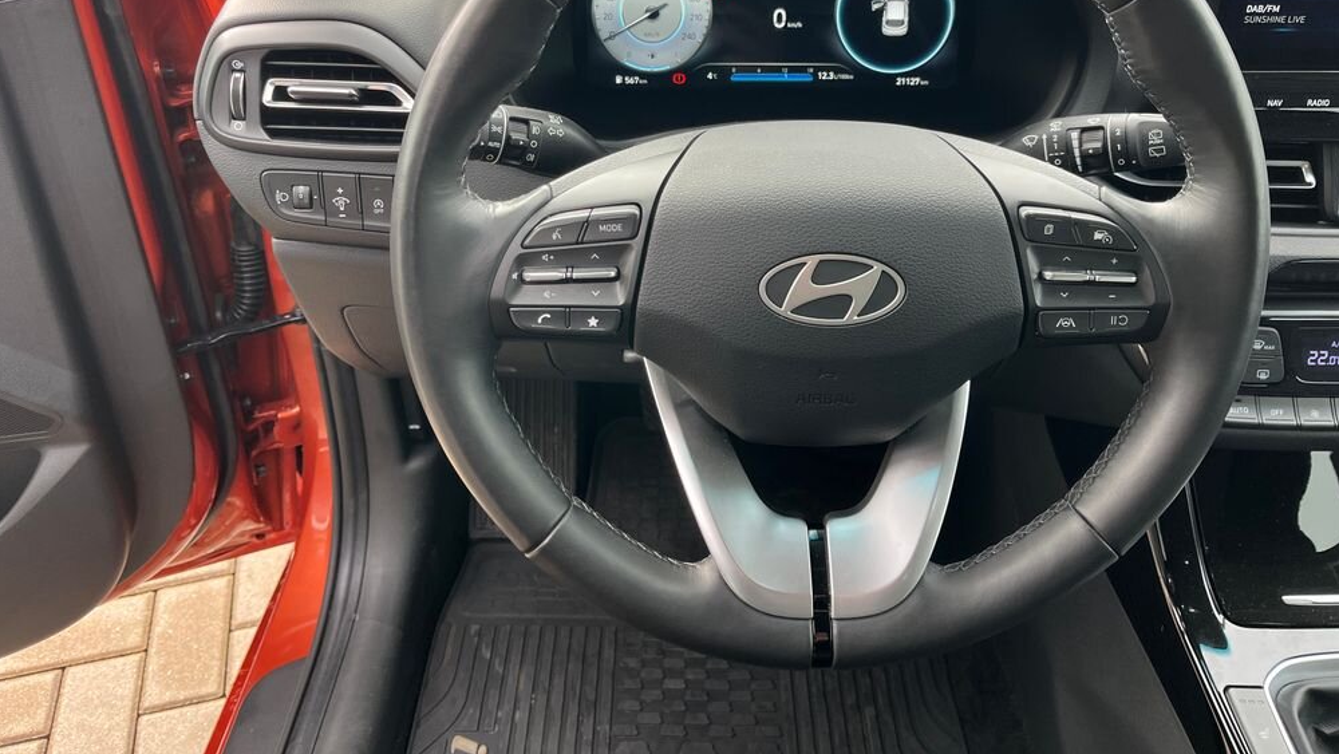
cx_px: 680
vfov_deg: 39.6
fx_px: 1030
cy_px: 241
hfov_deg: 66.1
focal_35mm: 29
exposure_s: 1/122
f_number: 1.6
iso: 80
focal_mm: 5.1
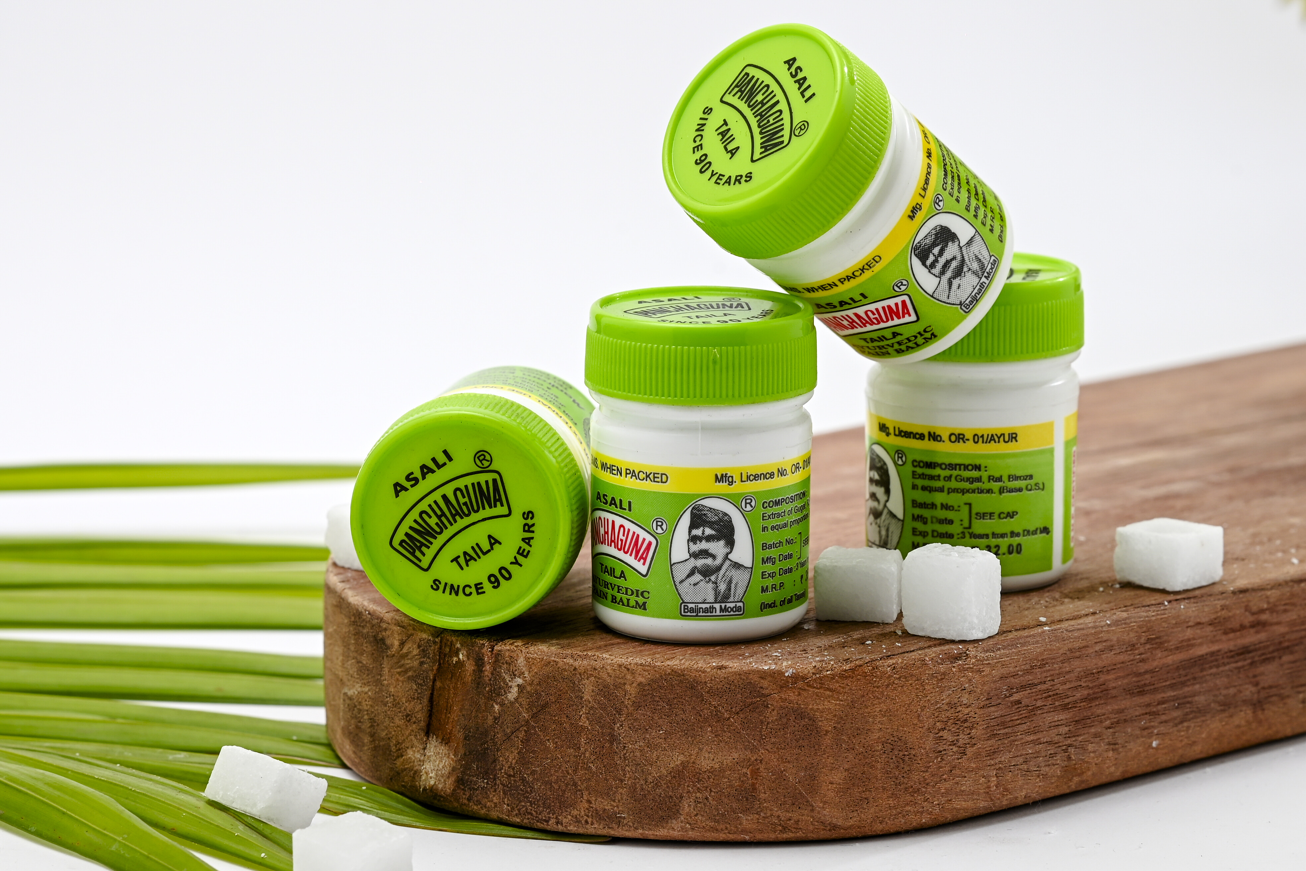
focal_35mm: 127
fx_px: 4607
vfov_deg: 10.8
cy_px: 436
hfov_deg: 16.1
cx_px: 653
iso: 100
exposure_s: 1/200
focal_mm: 85
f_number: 11
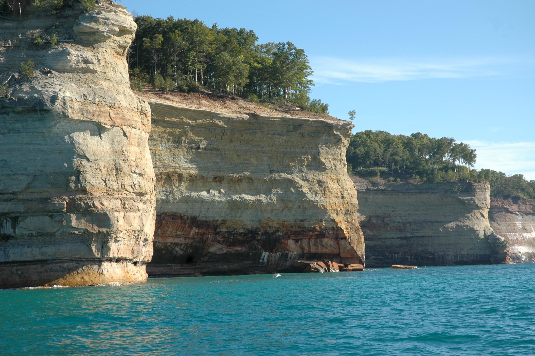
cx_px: 268
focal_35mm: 84
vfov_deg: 16.2
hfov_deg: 24.2
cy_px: 178
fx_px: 1247
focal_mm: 56
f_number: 9
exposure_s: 1/320
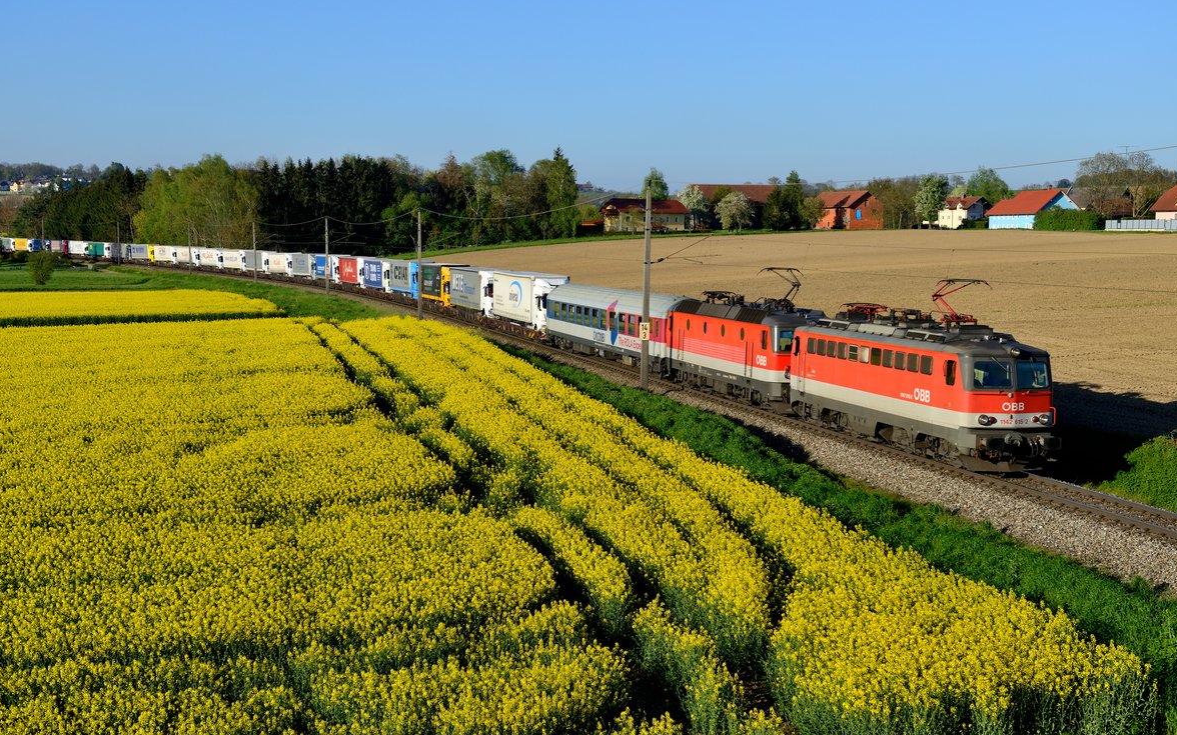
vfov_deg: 24.9
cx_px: 581
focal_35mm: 52
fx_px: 1668
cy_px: 383
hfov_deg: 38.9
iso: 320
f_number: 6.3
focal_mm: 50
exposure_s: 1/1600
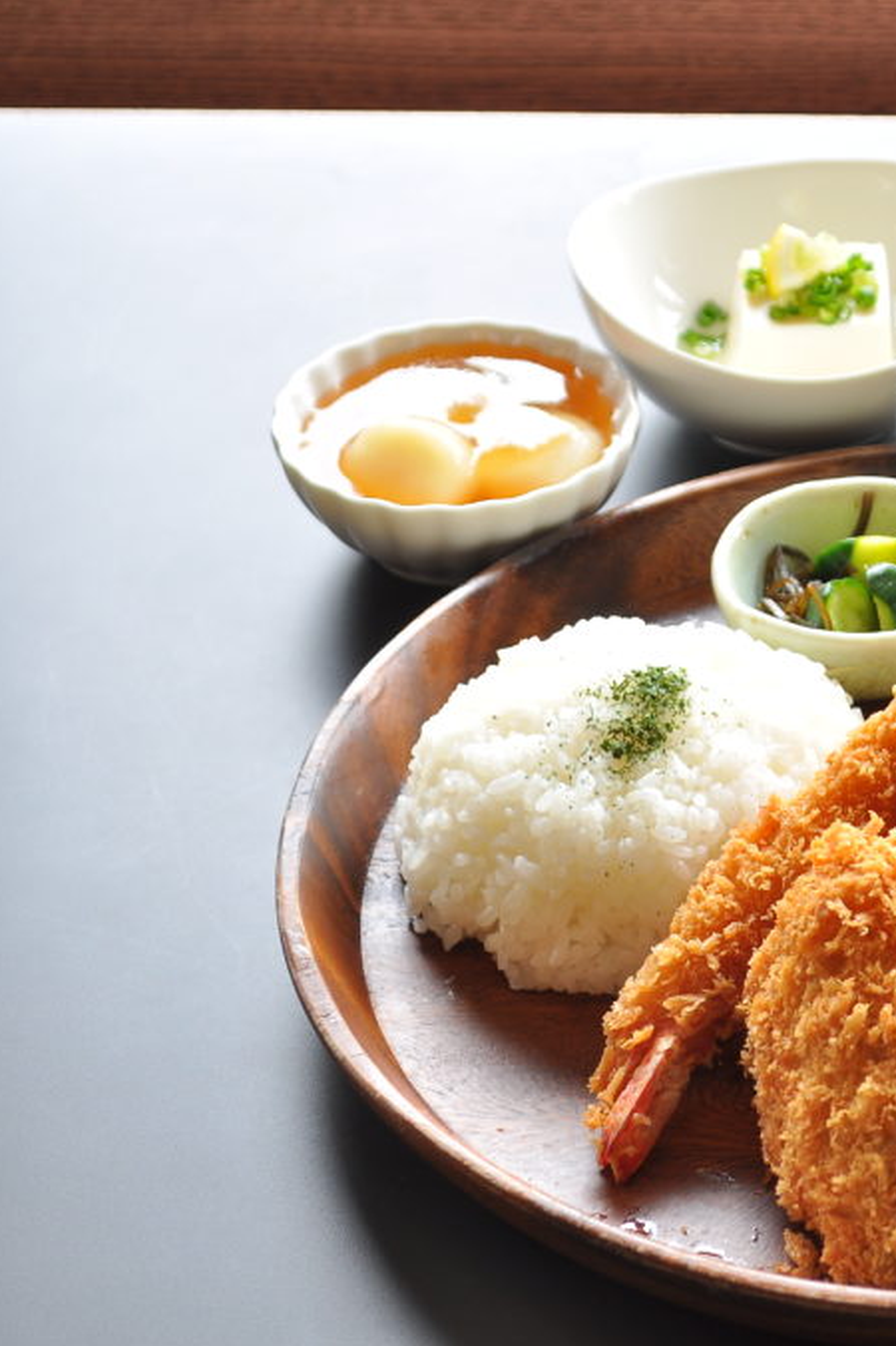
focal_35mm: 109
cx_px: 974
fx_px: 4073
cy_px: 675
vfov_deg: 18.8
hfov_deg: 12.4
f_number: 5.3
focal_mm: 48
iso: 200
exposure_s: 1/15
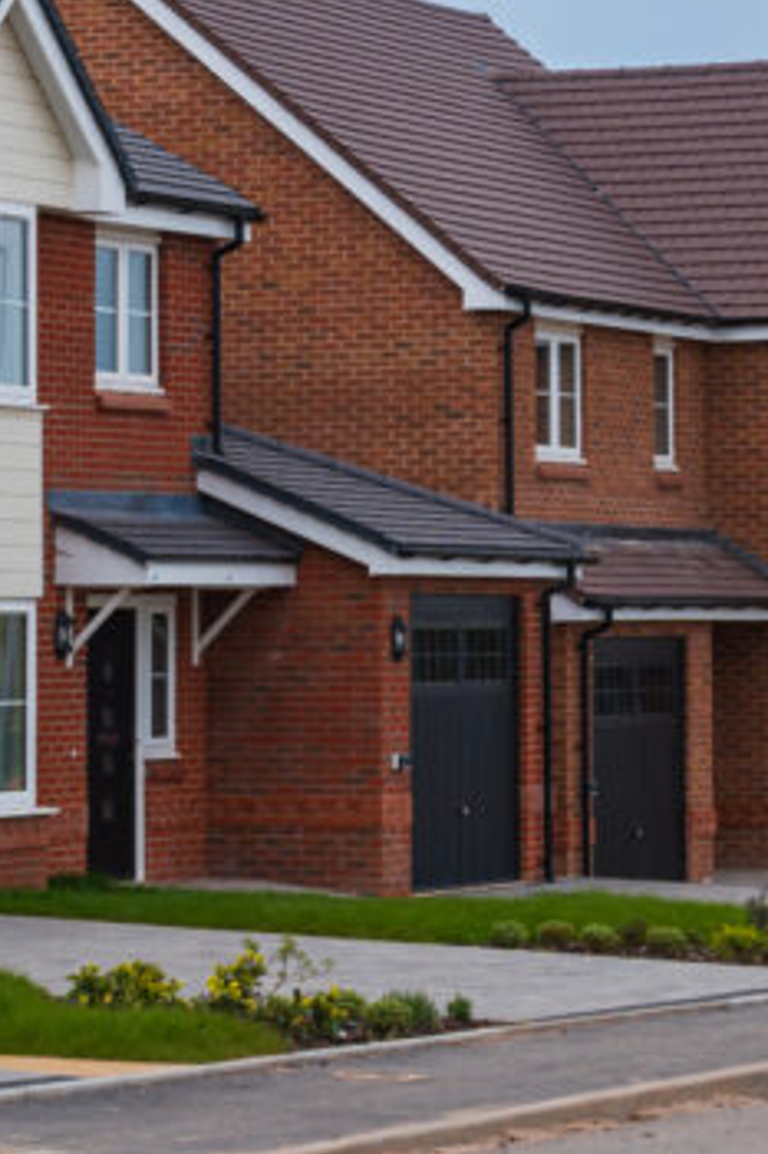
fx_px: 5253
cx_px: 356
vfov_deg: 12.5
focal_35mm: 164
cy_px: 203
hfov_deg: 8.4
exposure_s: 1/250
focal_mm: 56
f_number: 9
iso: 100
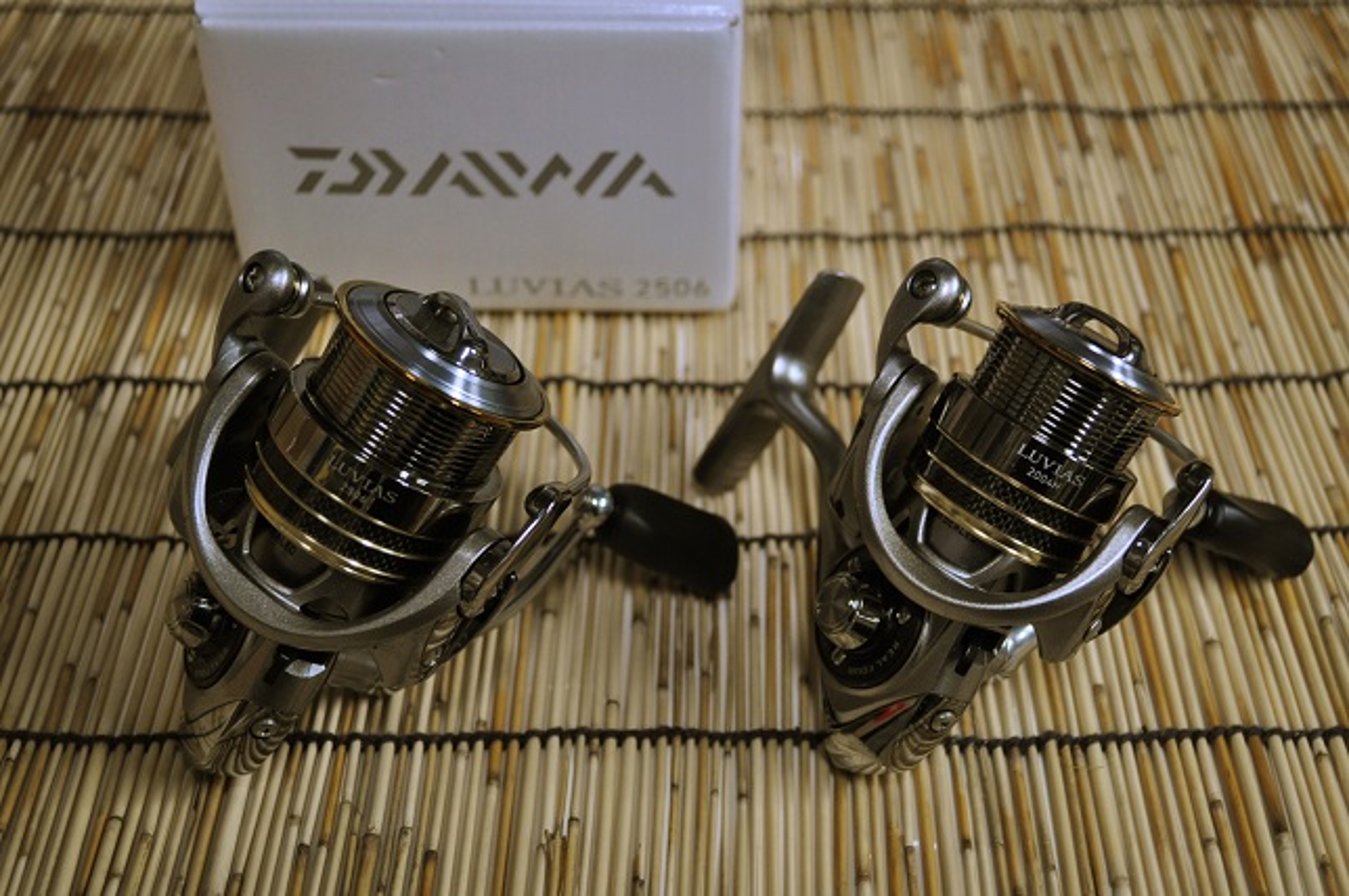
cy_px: 448
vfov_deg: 28.0
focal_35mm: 48
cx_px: 674
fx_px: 1797
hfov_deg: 41.2
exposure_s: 1/50
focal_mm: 32
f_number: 4.8
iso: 800
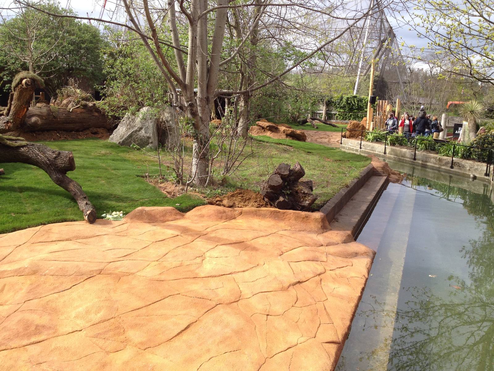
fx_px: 499
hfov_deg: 52.6
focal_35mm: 35
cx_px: 247
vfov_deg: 40.7
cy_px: 186
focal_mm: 4.28
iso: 50
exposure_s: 1/699
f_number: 2.4
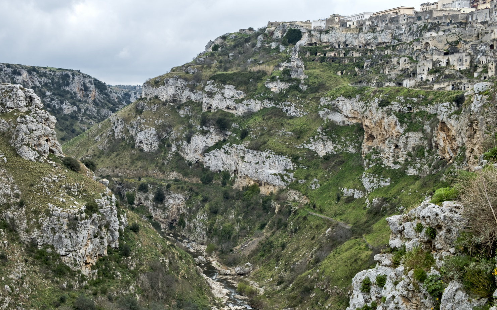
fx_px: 650
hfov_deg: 41.8
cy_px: 162
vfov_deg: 26.9
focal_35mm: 48
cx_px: 237
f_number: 8
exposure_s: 1/125
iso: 200
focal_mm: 28.9
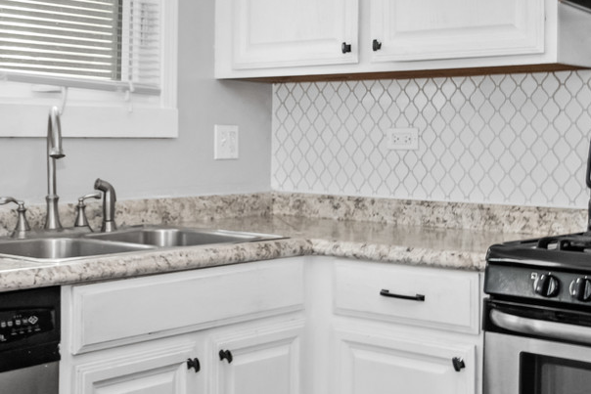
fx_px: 969
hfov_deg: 33.4
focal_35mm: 59
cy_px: 111
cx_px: 159
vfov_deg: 22.8
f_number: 8
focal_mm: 15
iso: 400
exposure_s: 1/320
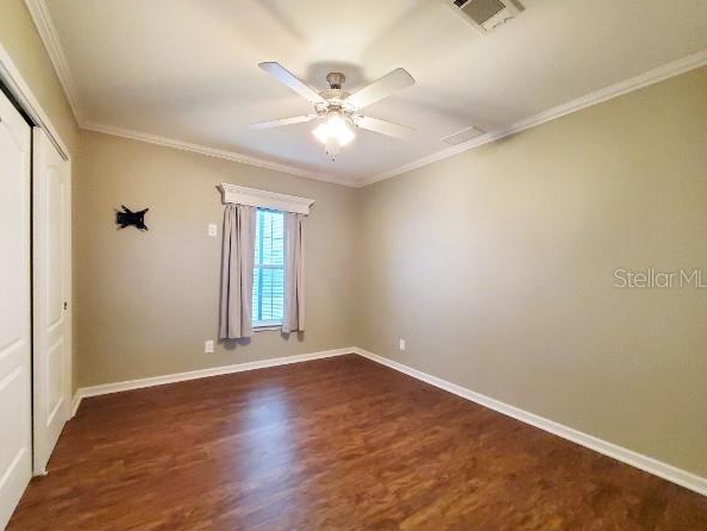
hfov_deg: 102.0
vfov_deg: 85.7
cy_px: 277
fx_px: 286
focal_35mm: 14
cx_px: 345
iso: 400
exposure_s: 1/30
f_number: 2.2
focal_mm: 1.8
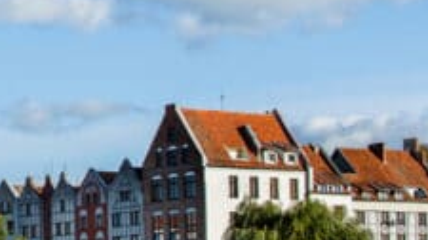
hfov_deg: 15.9
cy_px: 19
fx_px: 1462
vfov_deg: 9.3
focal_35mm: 129
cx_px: -114
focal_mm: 24
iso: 160
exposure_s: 1/200
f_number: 9
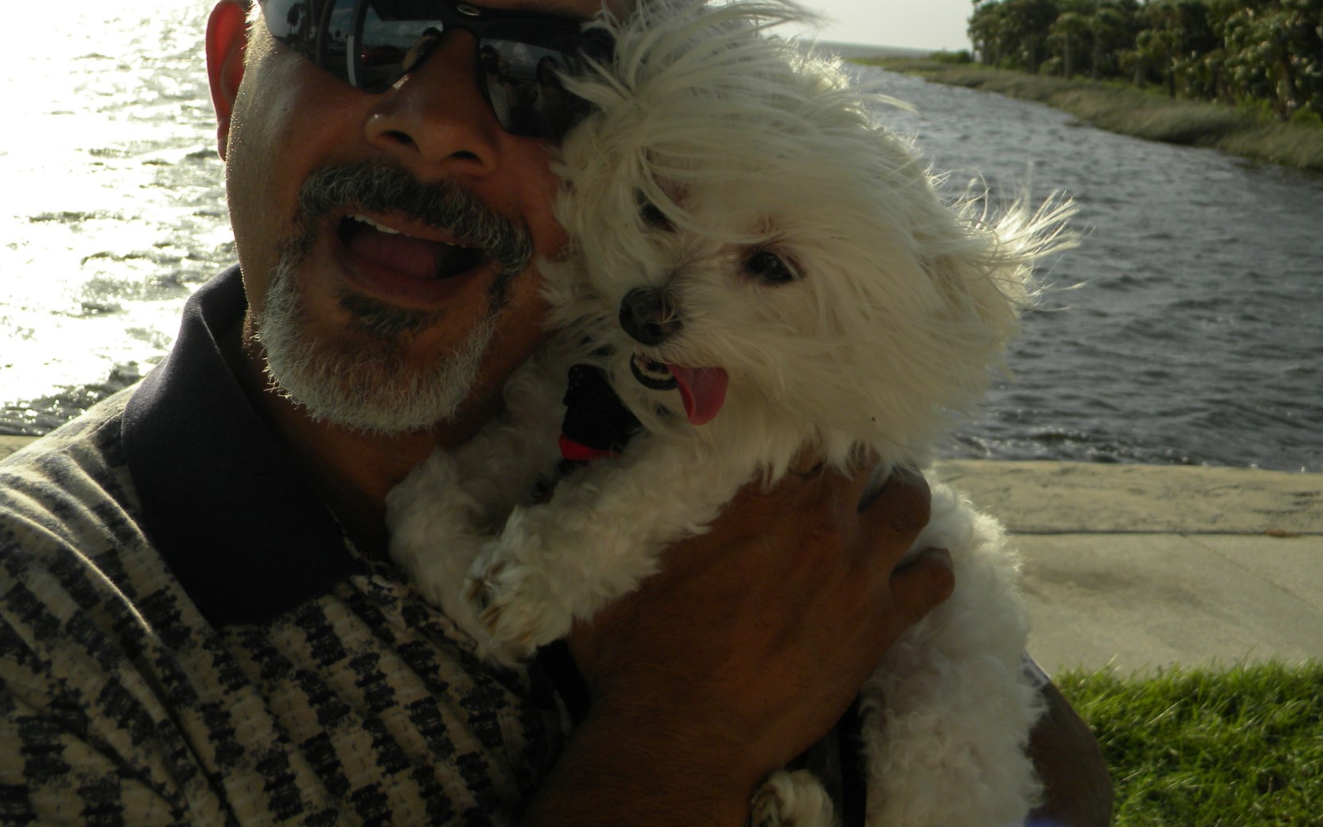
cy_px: 298
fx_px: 1478
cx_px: 649
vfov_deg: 31.1
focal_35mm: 41
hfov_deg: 48.2
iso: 80
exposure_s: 1/324
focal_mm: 6.4
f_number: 7.4
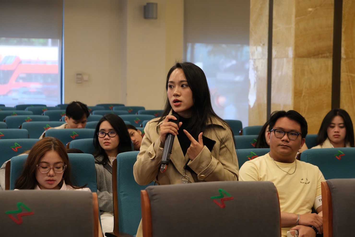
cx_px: 178
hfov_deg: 27.7
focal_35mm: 73
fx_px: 720
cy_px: 118
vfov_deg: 18.7
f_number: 4
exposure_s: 1/60
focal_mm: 48.4
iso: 800
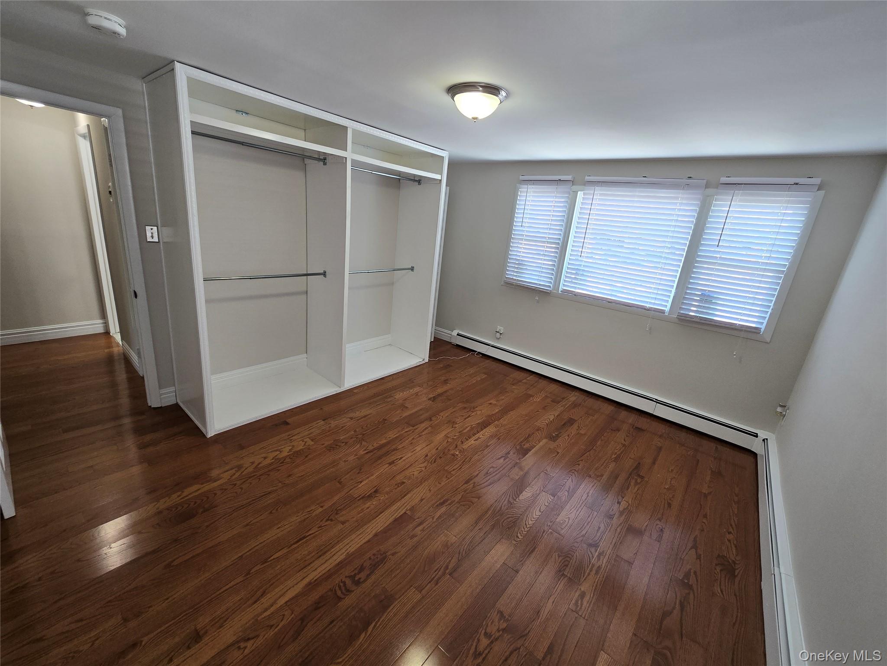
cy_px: 333
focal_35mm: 13
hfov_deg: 106.2
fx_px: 333
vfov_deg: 89.9
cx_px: 444
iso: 80
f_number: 2.2
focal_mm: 2.2
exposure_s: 1/60
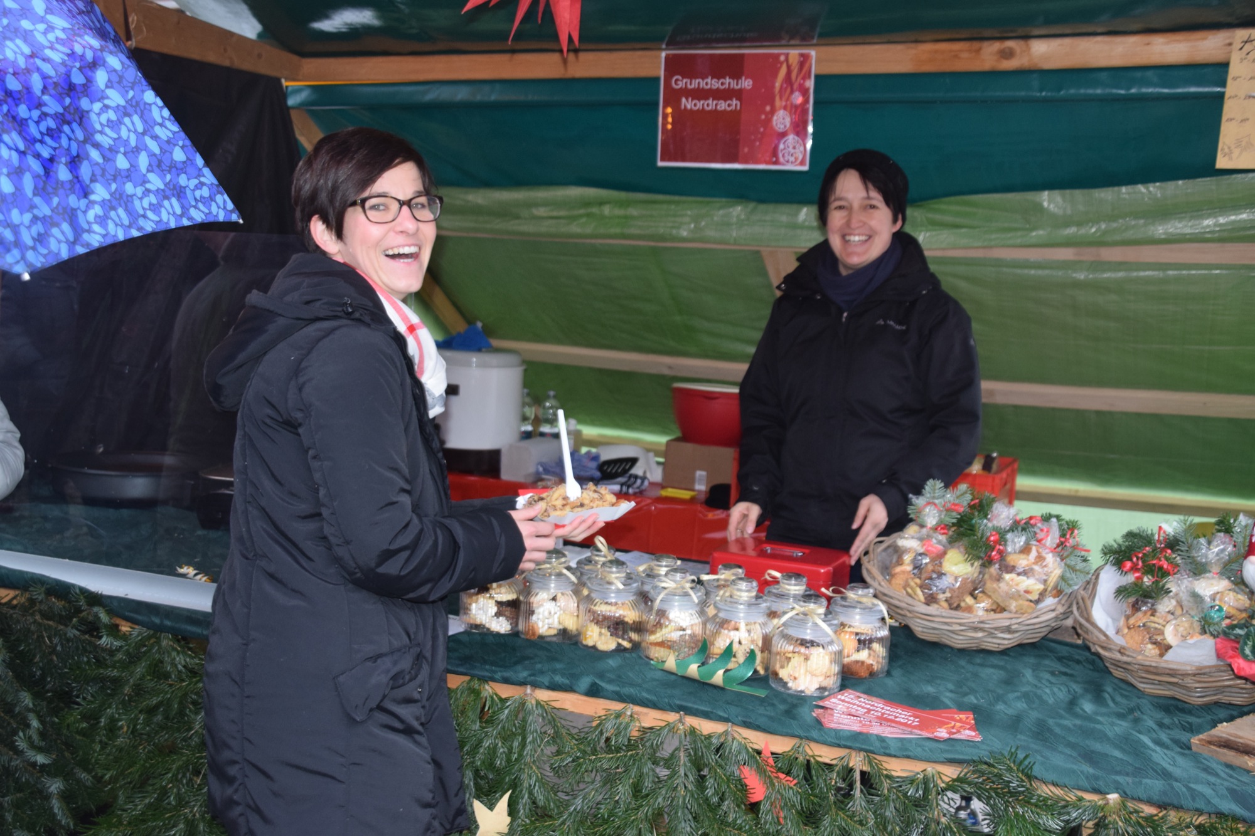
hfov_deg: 51.3
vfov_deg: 35.5
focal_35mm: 38
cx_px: 628
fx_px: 1307
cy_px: 418
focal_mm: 25
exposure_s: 1/100
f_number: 5
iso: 800
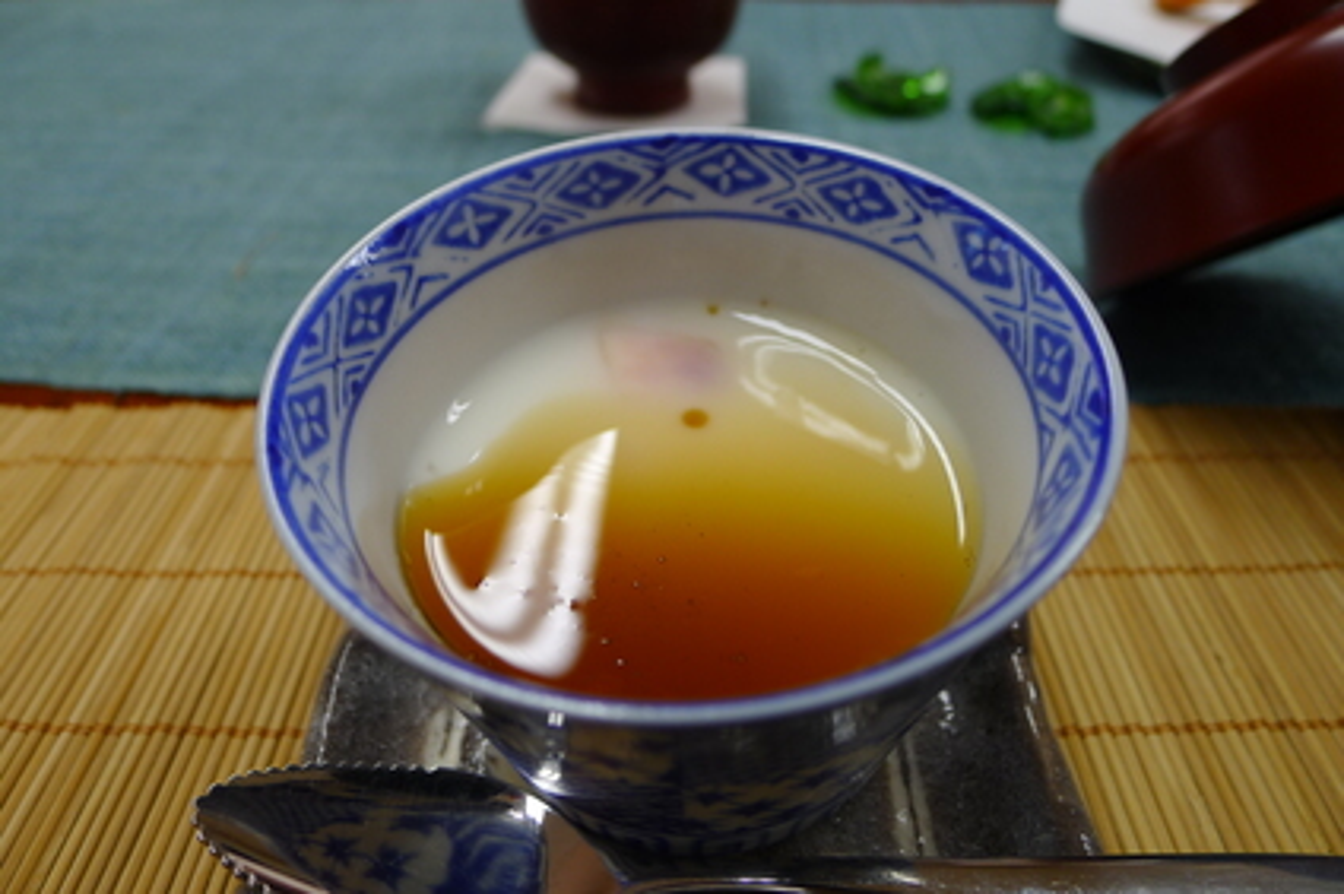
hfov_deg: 73.8
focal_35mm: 24
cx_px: 672
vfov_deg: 53.1
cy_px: 447
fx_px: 895
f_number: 2
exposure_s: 1/60
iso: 80
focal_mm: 5.1
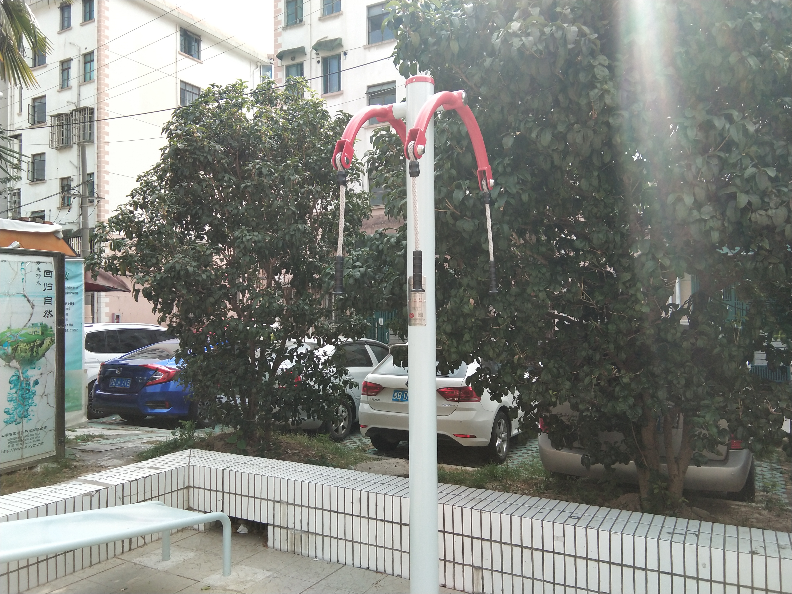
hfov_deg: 58.4
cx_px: 396
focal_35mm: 31
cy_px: 297
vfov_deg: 45.4
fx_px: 709
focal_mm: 3.69
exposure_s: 1/314
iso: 50
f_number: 2.2
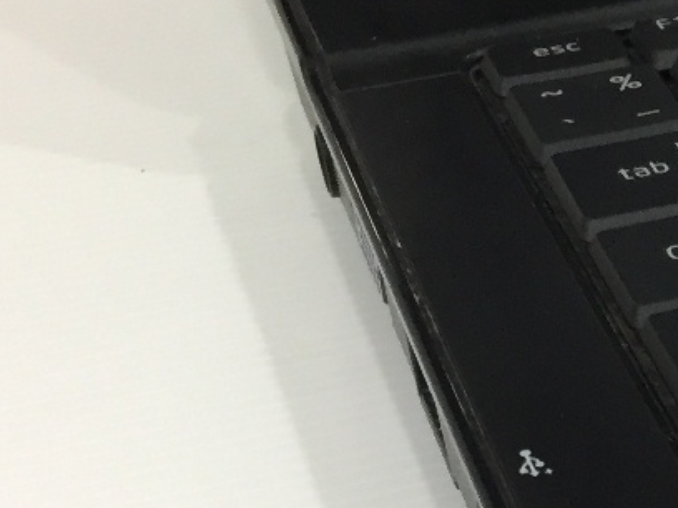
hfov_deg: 15.4
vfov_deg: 12.7
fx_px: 2272
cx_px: 1074
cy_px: 435
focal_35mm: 116
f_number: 2.2
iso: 100
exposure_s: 1/33
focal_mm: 4.15
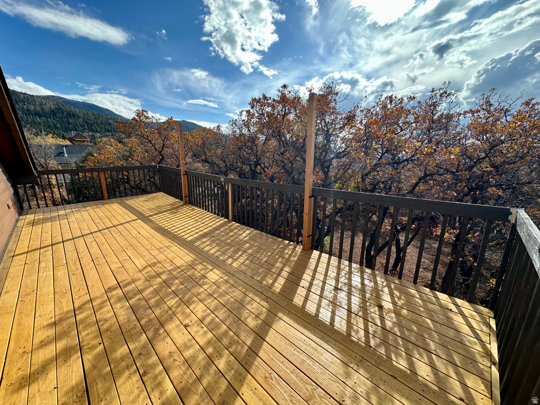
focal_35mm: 14
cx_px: 270
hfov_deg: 102.1
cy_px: 202
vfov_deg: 85.7
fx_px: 218
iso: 40
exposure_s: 1/940
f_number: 2.2
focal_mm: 2.22
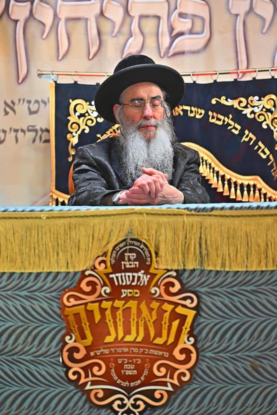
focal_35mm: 83
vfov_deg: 24.5
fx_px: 958
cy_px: 208
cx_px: 138
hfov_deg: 16.5
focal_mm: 83
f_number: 4
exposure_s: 1/160
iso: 1250
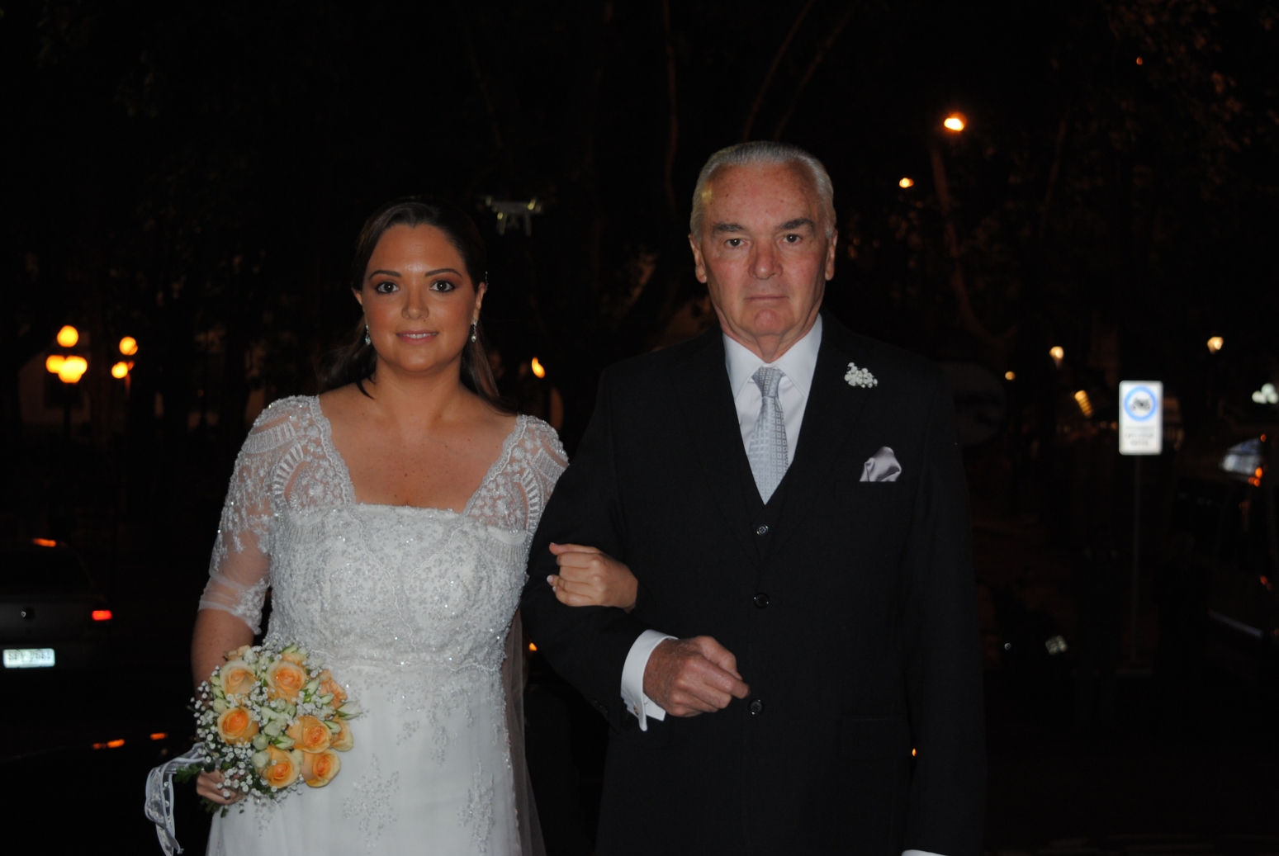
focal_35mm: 57
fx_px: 2028
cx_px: 640
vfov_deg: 23.8
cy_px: 428
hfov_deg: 35.0
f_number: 4.8
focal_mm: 38
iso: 200
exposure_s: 1/60
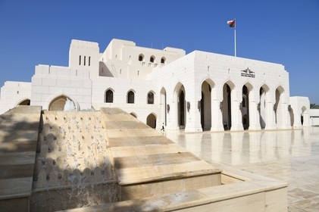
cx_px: 160
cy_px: 106
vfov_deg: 53.1
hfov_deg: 73.8
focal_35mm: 24
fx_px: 212
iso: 200
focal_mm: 24
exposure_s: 1/640
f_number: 11
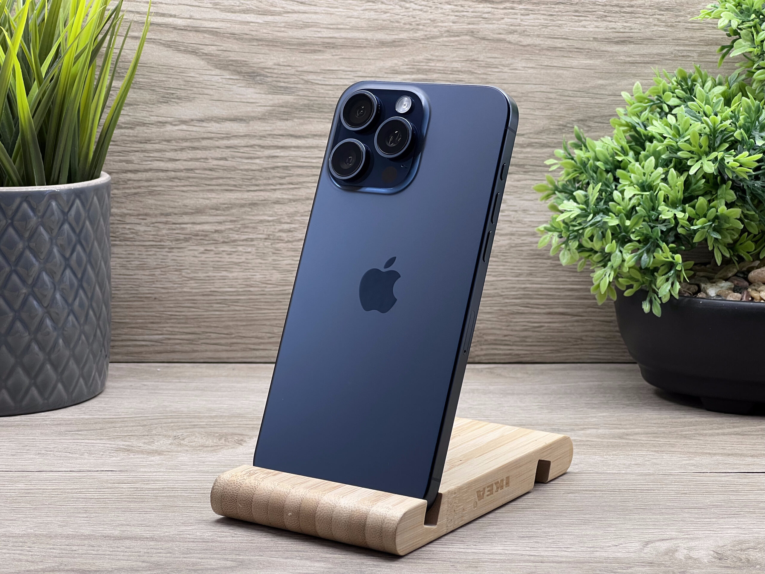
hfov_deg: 25.3
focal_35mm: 77
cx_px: 382
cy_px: 287
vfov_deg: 19.1
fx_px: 1702
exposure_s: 1/100
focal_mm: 9
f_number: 2.8
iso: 100
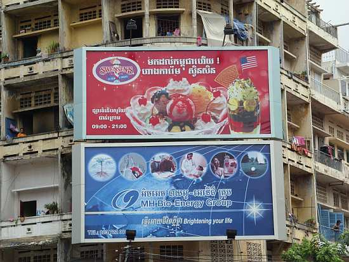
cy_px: 131
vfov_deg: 13.0
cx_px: 174
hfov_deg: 17.3
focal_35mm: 114
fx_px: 1150
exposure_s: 1/218
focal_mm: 18.9
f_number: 6.4
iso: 50
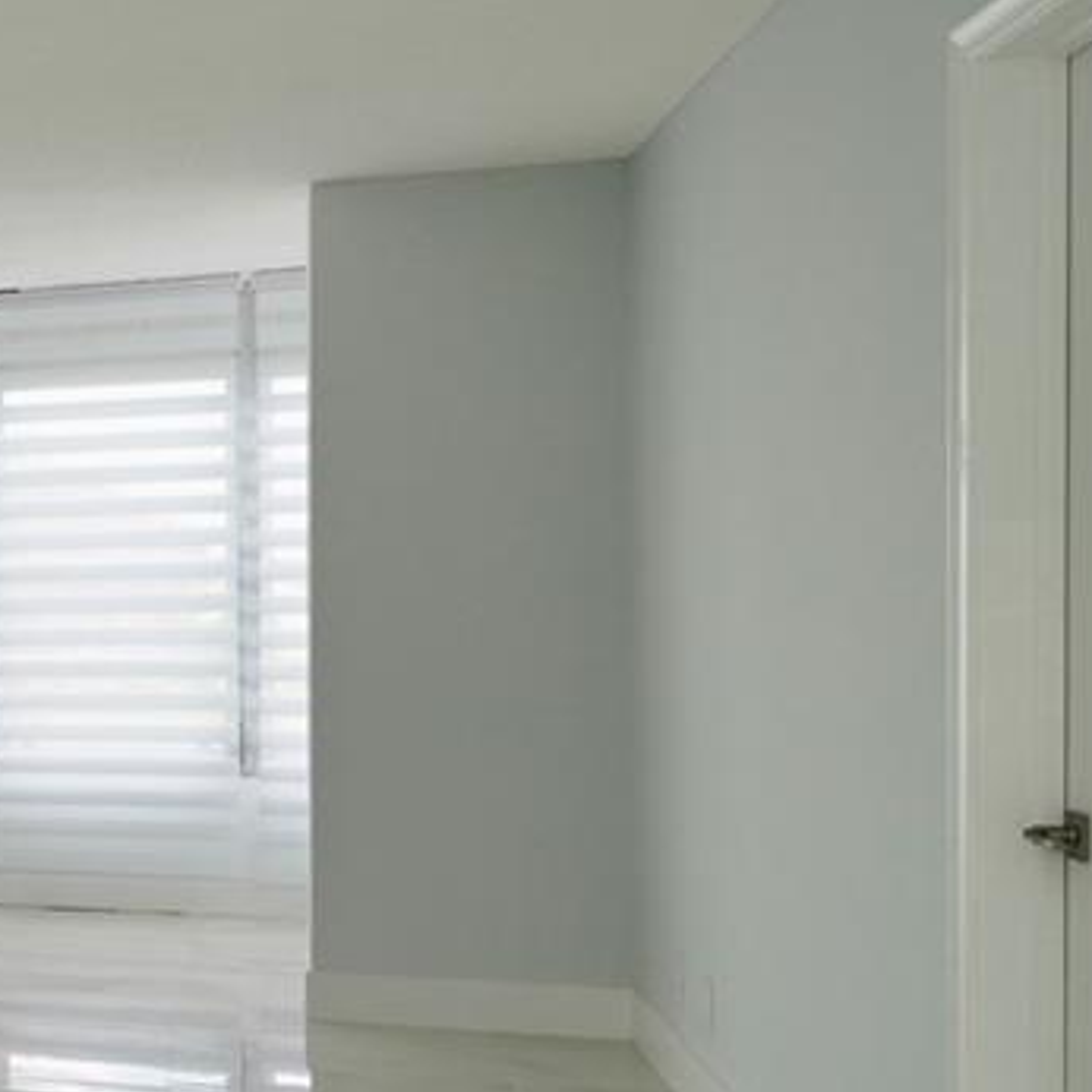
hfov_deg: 23.0
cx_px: -679
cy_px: 612
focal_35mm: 55
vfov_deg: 31.1
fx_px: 1963
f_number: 4
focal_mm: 14
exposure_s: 1/160
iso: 250
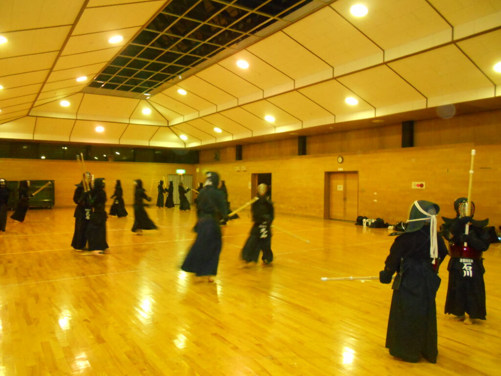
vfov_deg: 53.1
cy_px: 188
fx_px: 376
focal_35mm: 26
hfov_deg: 67.3
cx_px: 250
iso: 720
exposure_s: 1/25
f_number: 3.2
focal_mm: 4.6
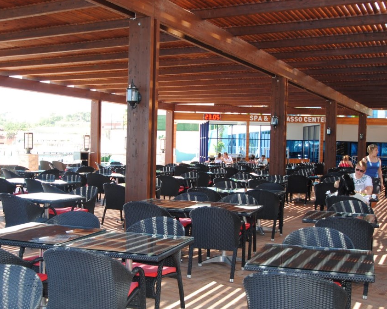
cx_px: 165
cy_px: 172
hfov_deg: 40.2
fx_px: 527
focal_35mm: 46
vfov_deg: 32.7
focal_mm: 24
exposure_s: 1/125
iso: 200
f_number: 4.5
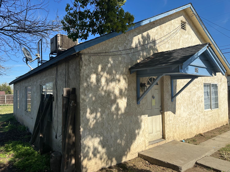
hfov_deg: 71.6
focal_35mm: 24
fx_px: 159
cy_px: 86
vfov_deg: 56.8
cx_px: 115
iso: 80
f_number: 1.78
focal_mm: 6.86
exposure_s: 1/4184
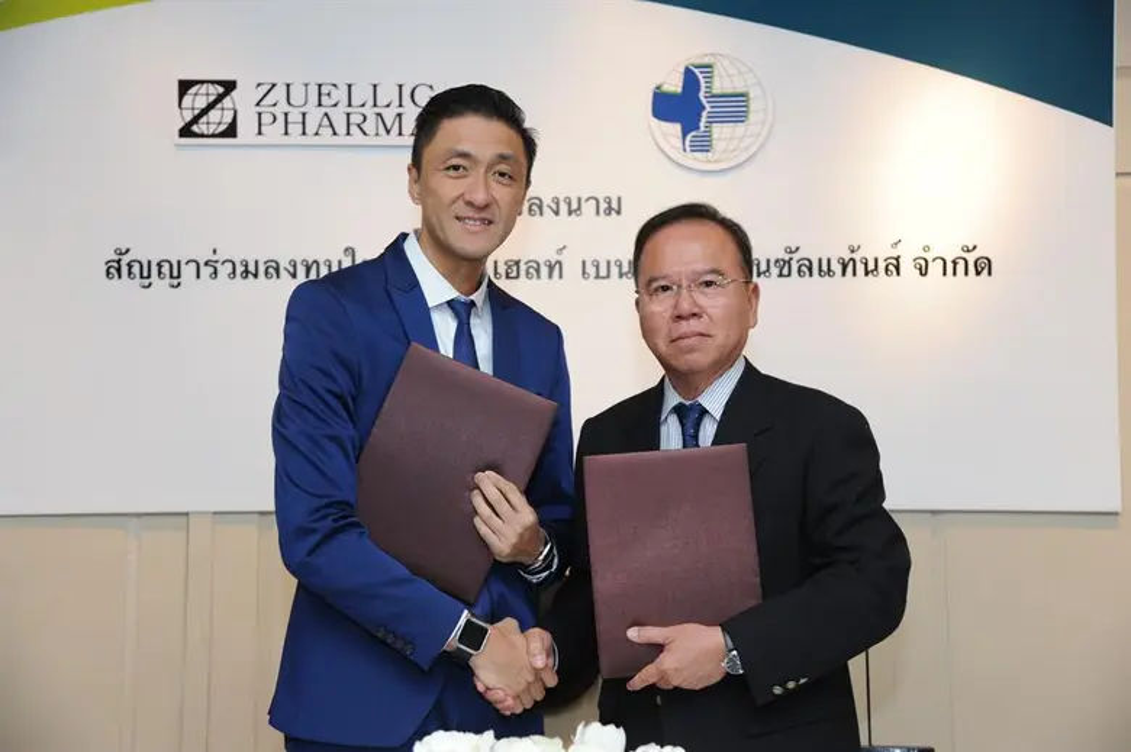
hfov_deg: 36.3
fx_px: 1727
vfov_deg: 24.6
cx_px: 566
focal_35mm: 55
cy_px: 376
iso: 1250
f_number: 4.5
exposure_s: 1/125
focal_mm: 55
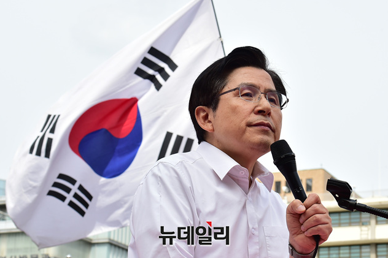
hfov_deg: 25.1
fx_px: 873
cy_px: 129
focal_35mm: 81
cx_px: 193
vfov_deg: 16.8
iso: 400
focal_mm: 80
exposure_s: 1/250
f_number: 11
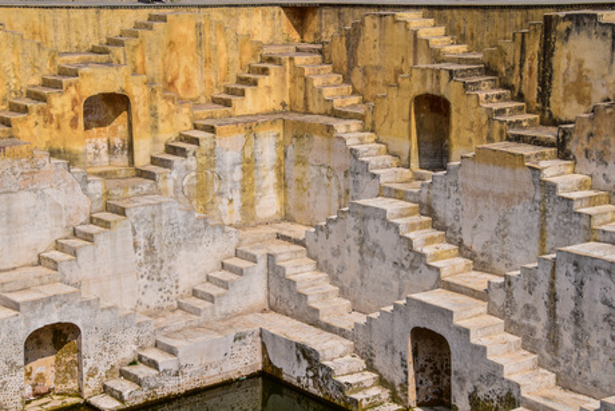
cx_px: 308
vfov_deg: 19.7
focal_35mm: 69
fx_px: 1179
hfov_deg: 29.2
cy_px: 206
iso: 100
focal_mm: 46
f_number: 8
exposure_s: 1/500
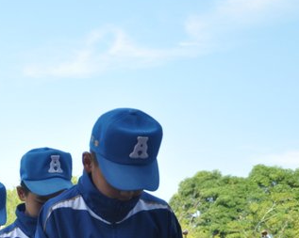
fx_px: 1194
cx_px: -29
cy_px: 208
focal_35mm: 135
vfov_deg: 11.4
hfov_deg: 14.0
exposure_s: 1/1000
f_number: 4.5
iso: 450
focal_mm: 38
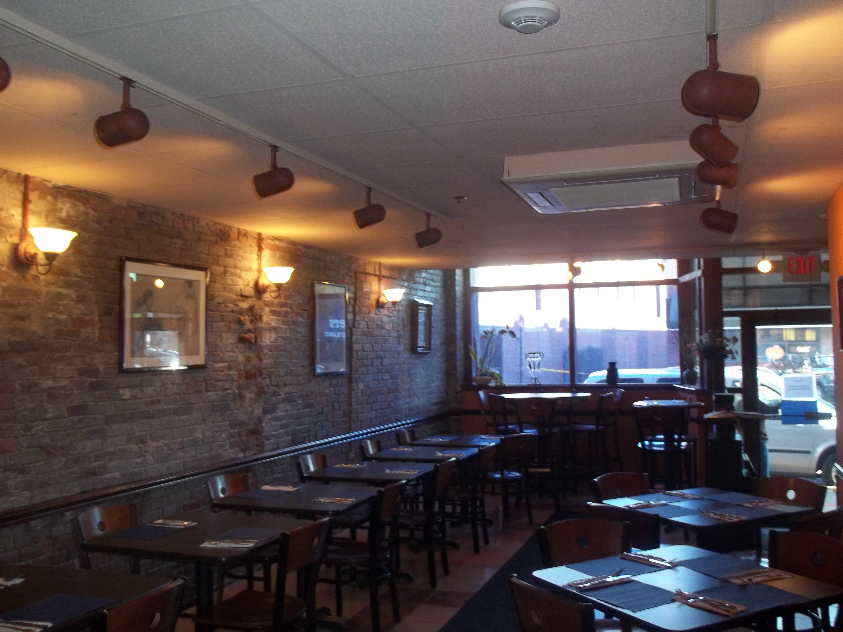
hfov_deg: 55.4
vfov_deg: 42.9
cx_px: 422
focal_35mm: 33
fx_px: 804
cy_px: 316
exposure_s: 1/30
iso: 160
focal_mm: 5.9
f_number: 3.3
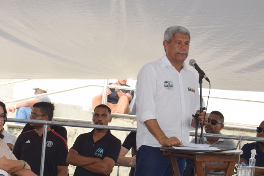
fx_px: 1063
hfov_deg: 14.1
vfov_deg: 9.5
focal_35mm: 145
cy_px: 102
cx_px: 57
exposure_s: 1/125
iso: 110
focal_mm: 50
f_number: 5.6
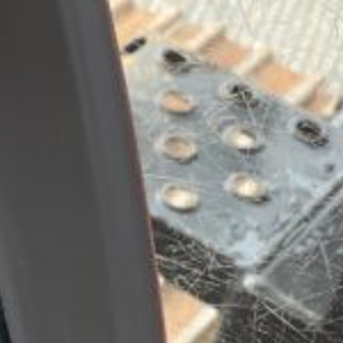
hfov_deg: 9.8
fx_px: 1962
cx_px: -110
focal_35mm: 175
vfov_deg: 10.0
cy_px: 183
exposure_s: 1/134
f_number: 1.8
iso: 16
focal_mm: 3
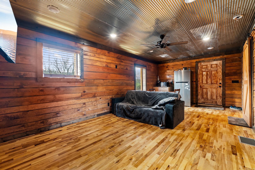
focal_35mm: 15
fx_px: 106
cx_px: 128
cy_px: 85
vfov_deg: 77.3
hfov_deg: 100.4
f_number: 9
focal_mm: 10
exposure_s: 4
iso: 200
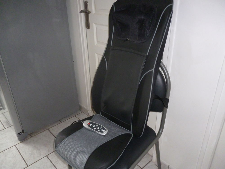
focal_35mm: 28
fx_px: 182
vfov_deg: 49.7
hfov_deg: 63.4
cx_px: 112
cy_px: 84
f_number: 3.1
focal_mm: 5
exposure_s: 1/60
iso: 400
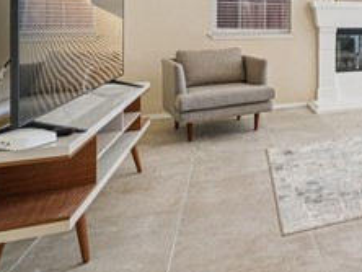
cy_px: 18
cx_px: 450
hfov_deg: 36.9
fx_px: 377
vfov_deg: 36.7
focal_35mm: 36
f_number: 8
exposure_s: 1/30
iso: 160
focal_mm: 13
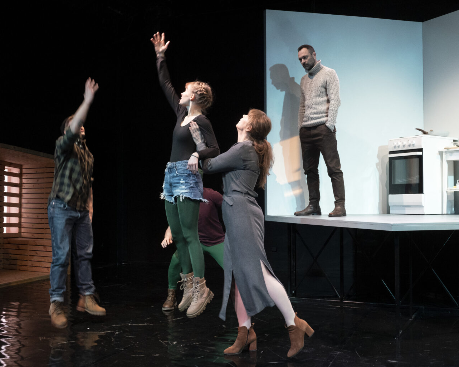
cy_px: 185
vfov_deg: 38.2
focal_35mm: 39
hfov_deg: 46.6
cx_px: 273
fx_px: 530
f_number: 5
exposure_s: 1/60
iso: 2000
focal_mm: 22.7
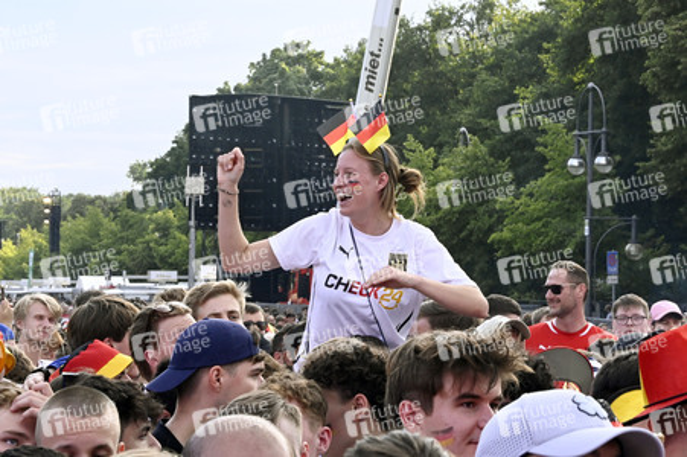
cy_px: 228
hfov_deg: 18.6
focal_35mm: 110
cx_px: 344
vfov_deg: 12.4
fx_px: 2098
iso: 2500
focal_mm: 110
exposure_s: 1/125
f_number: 22
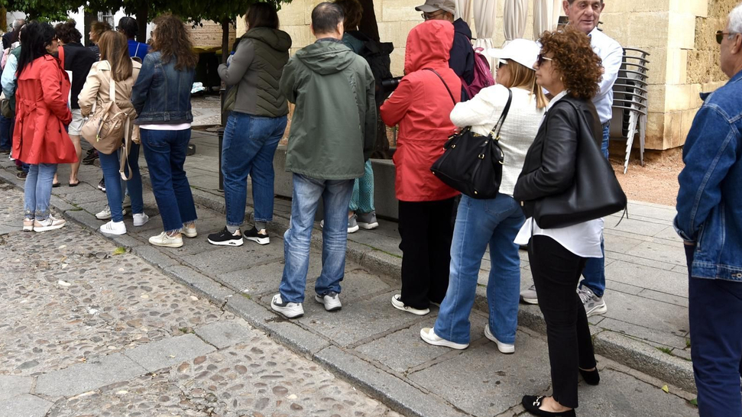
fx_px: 748
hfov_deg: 52.8
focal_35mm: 38
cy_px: 102
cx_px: 355
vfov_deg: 30.6
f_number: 4.5
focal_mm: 22
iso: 125
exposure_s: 1/400
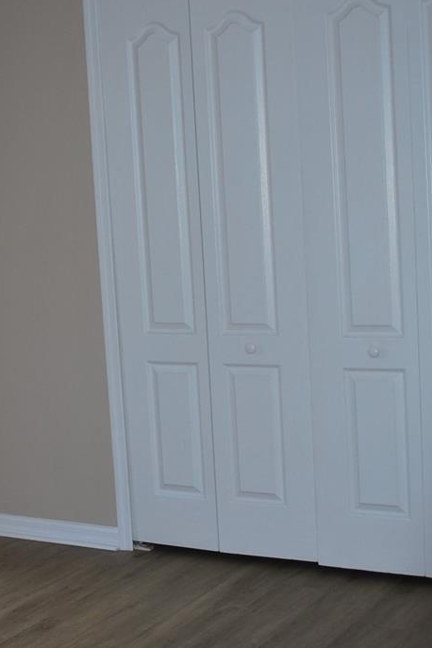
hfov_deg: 21.5
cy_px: 344
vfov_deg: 31.9
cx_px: 149
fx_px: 1134
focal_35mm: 63
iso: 200
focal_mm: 24
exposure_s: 1/60
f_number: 4.2
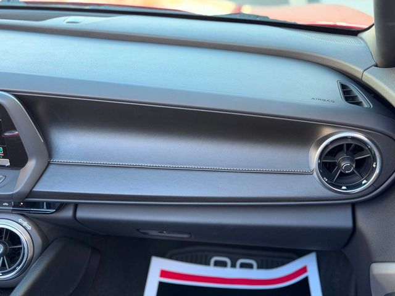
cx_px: 198
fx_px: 548
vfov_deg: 30.3
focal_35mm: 48
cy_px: 148
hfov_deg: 39.7
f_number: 1.78
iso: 100
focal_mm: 6.76
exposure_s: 1/113
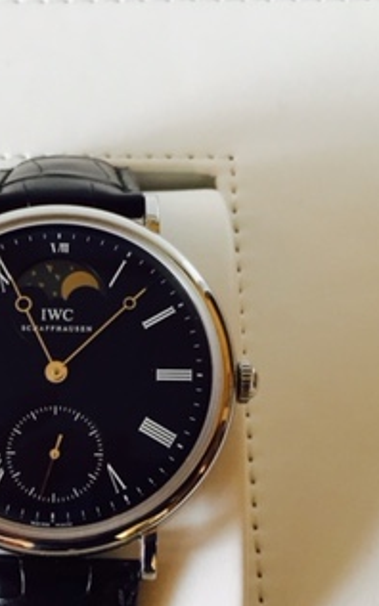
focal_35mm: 62
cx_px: 25
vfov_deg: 32.7
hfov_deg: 20.4
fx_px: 1025
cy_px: 407
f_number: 2.2
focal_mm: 4.15
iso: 80
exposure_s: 1/30
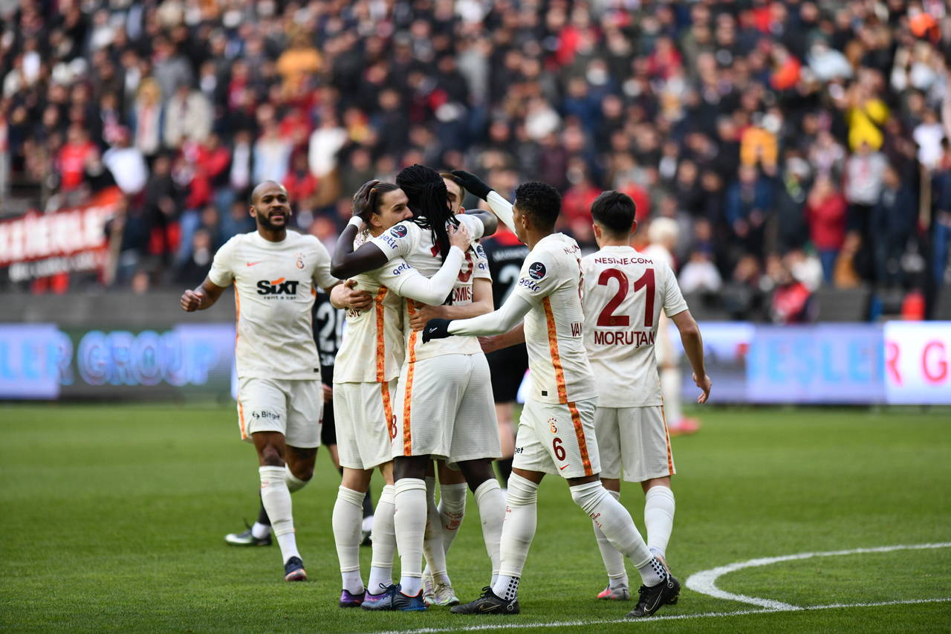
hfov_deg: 6.9
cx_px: 476
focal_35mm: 300
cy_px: 317
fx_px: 7923
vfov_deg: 4.6
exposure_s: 1/3200
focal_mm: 300
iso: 1250
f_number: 2.8
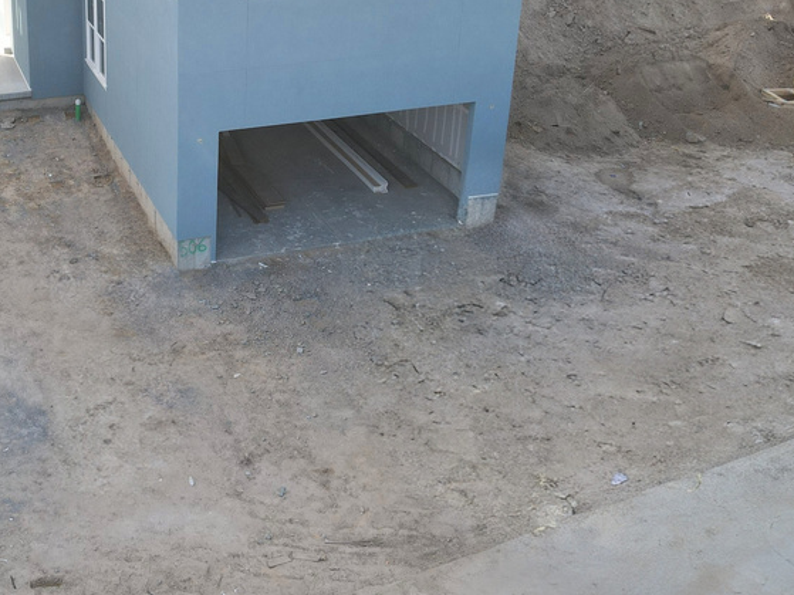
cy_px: 95
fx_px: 1009
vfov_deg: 31.7
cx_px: 179
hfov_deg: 41.4
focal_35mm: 44
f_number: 2.8
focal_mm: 4.5
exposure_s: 1/320
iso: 100
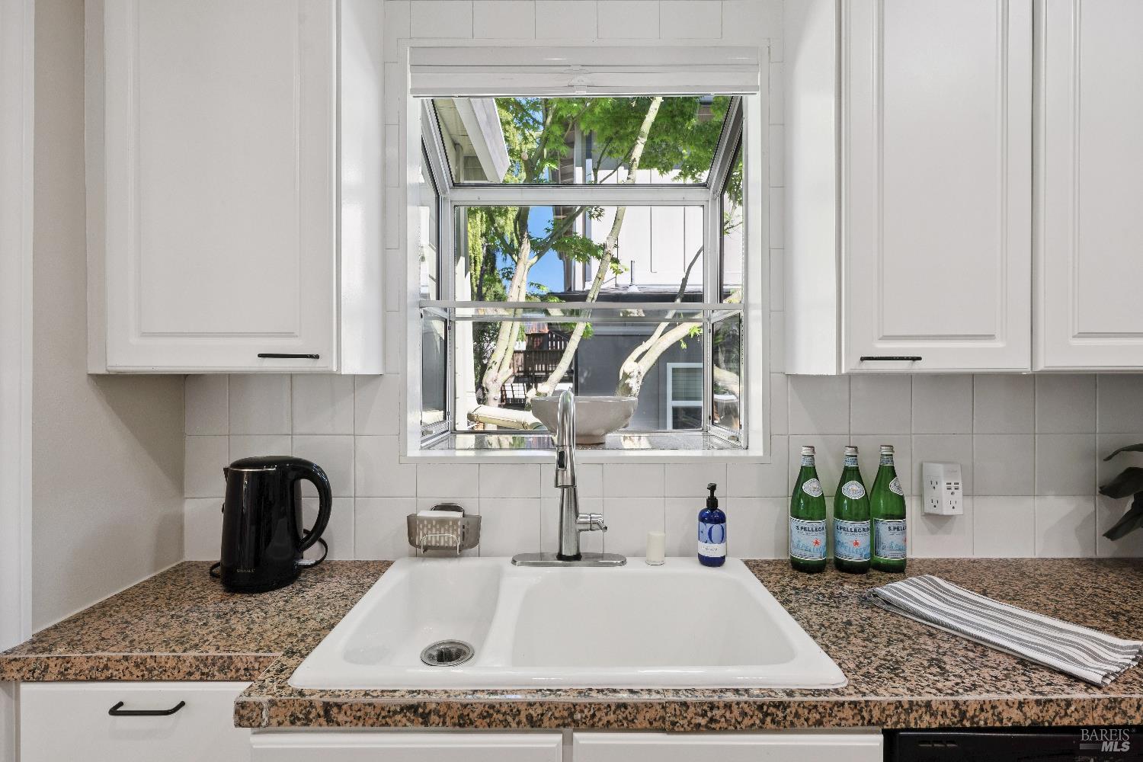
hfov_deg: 90.0
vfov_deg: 67.4
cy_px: 381
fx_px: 571
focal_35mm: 18
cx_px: 572
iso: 200
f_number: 8
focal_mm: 18
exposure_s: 1/100
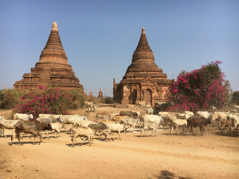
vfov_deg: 48.2
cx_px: 120
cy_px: 90
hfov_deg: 61.7
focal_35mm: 29
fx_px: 200
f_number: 2.2
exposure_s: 1/1832
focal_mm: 4.15
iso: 25
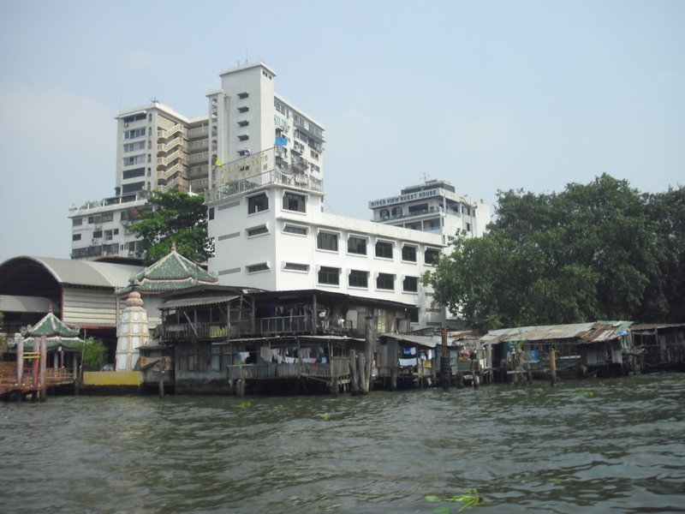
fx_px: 752
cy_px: 257
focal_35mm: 38
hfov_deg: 49.0
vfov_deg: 37.7
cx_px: 342
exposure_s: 1/200
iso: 100
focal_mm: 6.2
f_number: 8
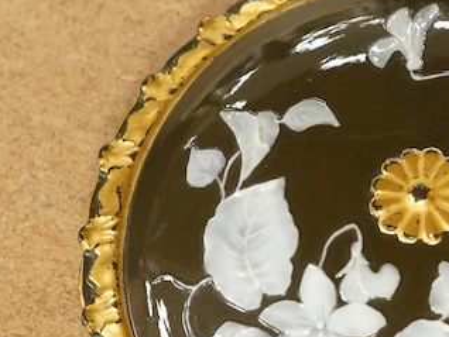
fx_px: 1986
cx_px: 510
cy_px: 179
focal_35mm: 153
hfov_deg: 12.6
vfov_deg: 9.7
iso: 2500
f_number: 5
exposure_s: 1/100
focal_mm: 30
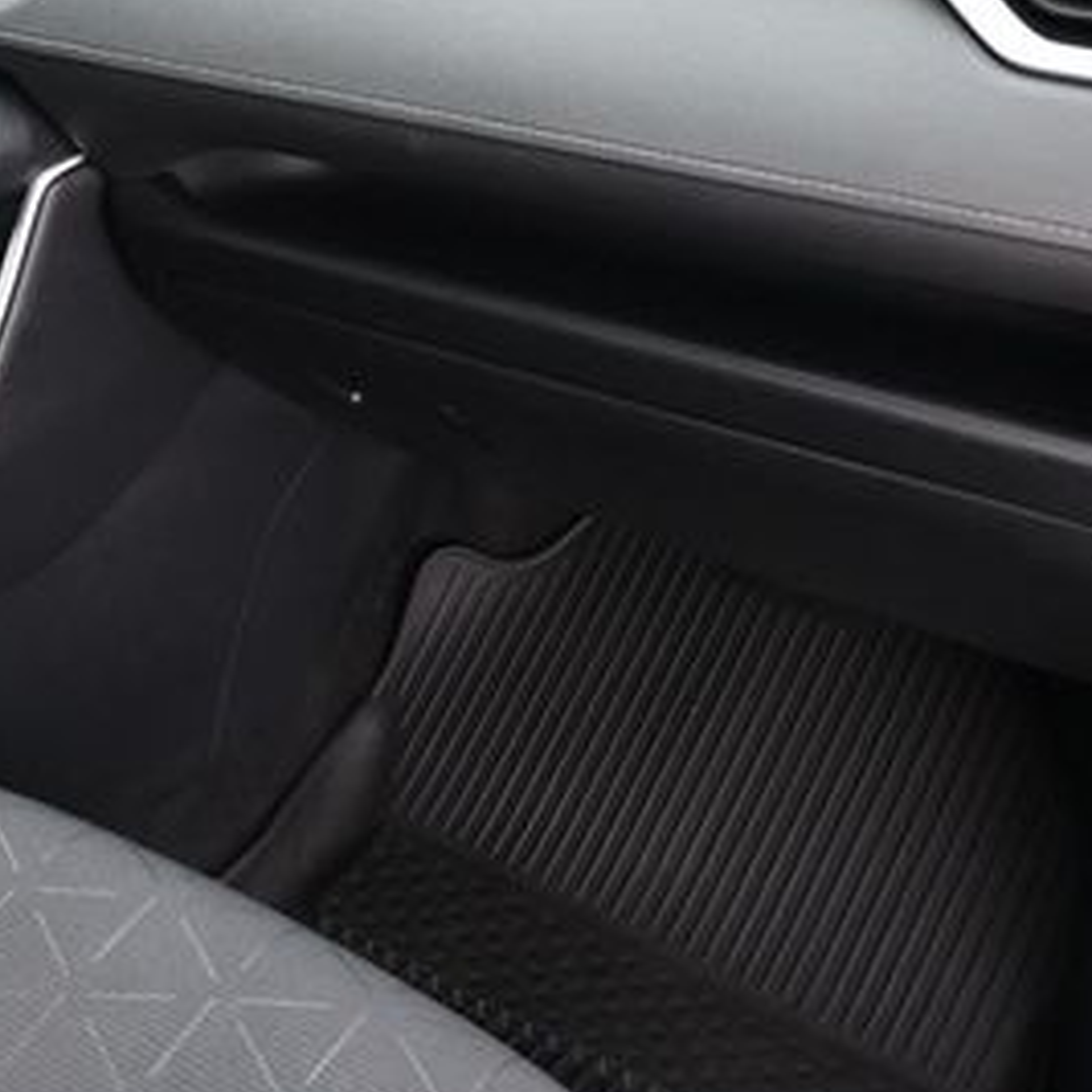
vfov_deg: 28.6
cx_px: 143
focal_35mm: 60
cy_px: 323
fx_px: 2124
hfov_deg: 27.9
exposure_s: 1/125
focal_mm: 19.5
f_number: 3.8
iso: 1250
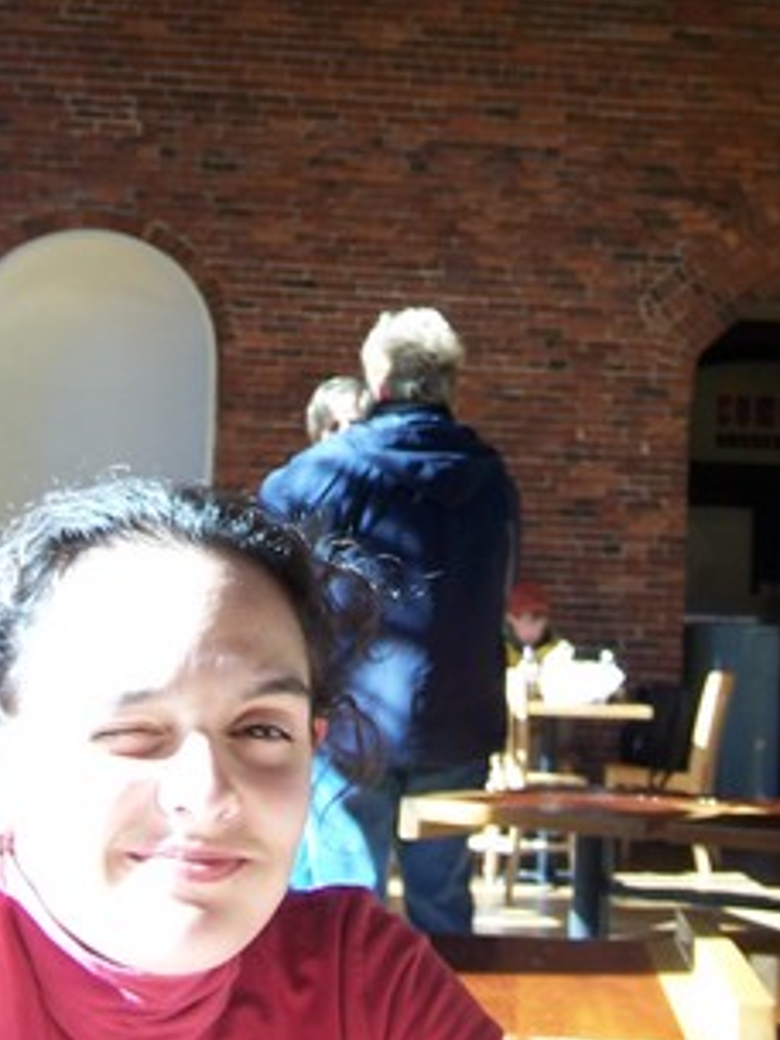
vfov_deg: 25.6
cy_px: 243
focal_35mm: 75
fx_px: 2253
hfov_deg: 19.6
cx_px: 304
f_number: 2.8
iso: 80
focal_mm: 6.3
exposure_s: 1/80
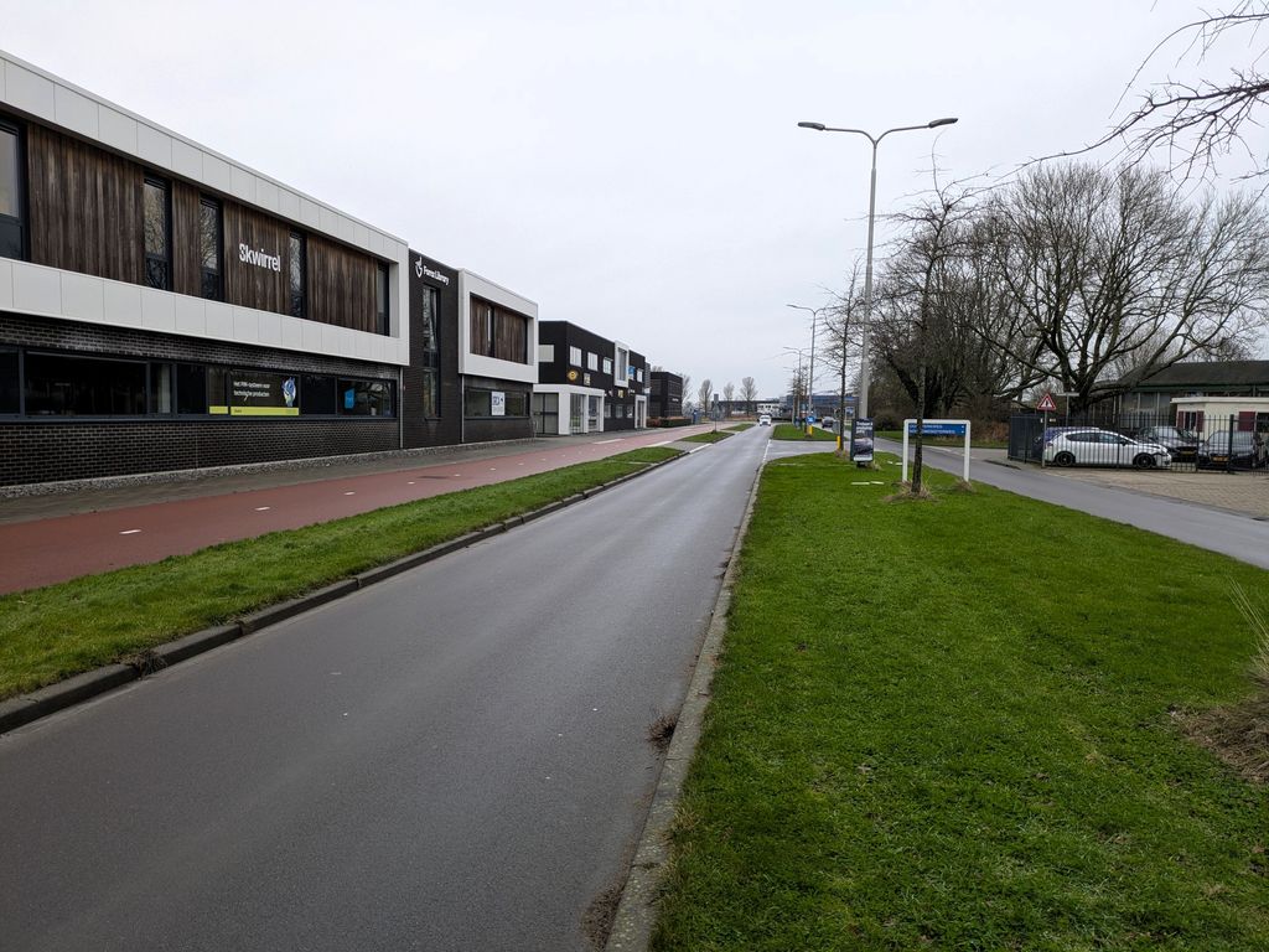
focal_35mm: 25
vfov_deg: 54.9
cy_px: 476
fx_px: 916
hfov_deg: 69.4
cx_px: 634
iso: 45
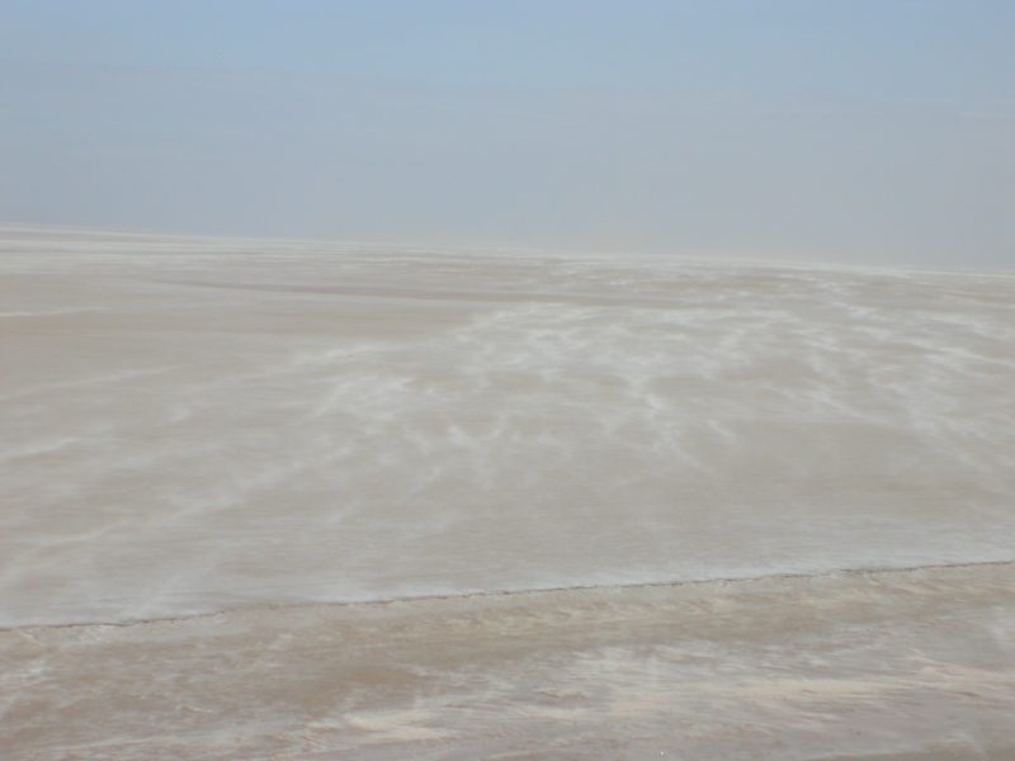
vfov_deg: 9.6
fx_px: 4516
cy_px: 380
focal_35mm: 154
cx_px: 508
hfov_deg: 12.8
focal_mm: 32
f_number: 6.5
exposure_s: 1/222
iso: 100
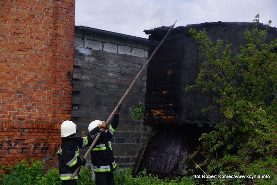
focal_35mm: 75
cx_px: 138
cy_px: 92
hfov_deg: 27.0
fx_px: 578
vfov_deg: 18.2
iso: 800
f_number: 4
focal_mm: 50
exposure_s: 1/5000
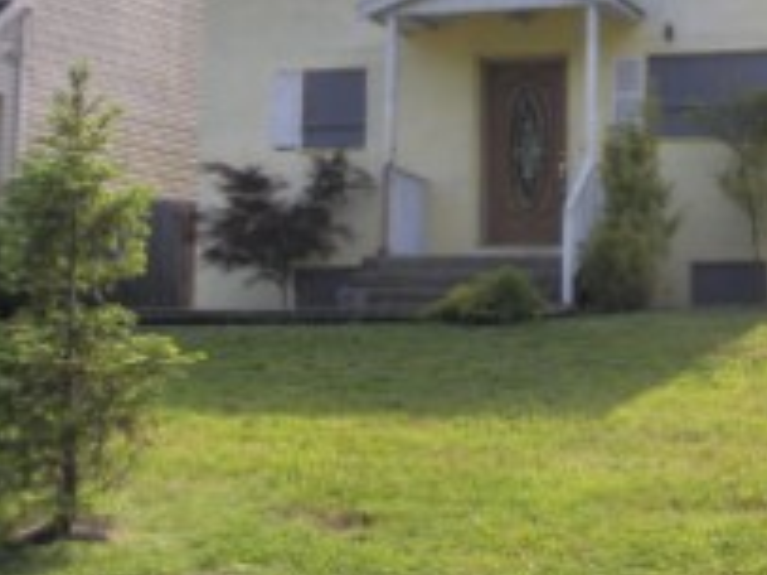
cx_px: 529
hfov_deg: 23.2
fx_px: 1860
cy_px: 148
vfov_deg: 17.5
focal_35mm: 84
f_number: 6.6
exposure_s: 1/125
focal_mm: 6.7
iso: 50
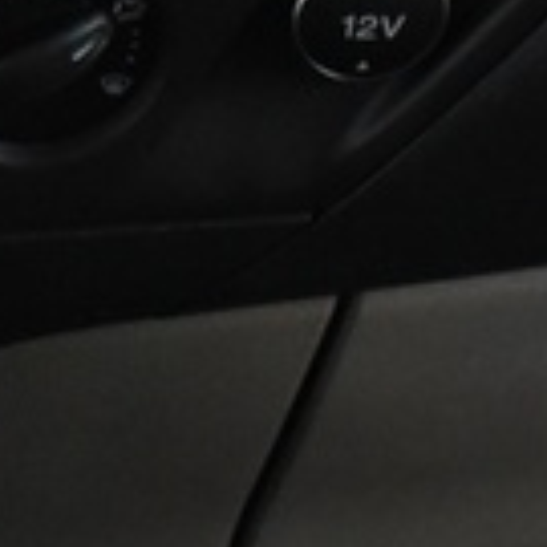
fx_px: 4380
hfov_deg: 6.8
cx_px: -737
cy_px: 442
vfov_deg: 7.1
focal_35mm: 245
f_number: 4
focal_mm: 24
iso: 4000
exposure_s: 1/20
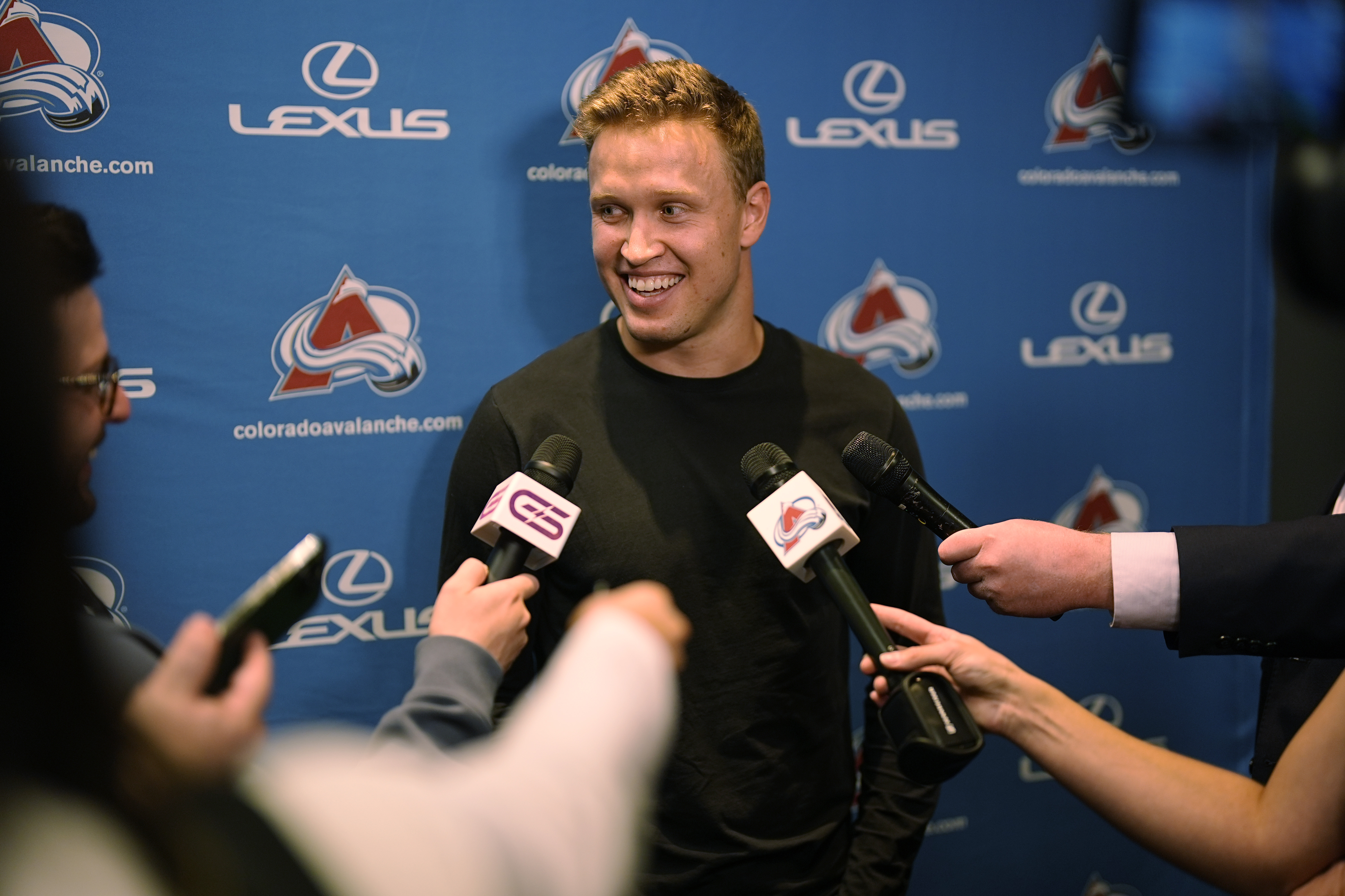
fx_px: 1868
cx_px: 672
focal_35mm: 50
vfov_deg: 27.0
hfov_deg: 39.6
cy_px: 448
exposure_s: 1/400
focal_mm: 50
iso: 400
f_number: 1.2
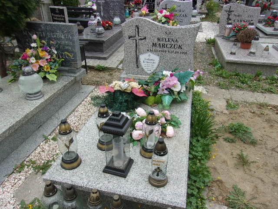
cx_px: 139
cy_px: 104
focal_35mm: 27
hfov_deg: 65.3
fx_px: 217
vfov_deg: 51.4
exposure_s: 1/180
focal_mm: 4.9
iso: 80
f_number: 3
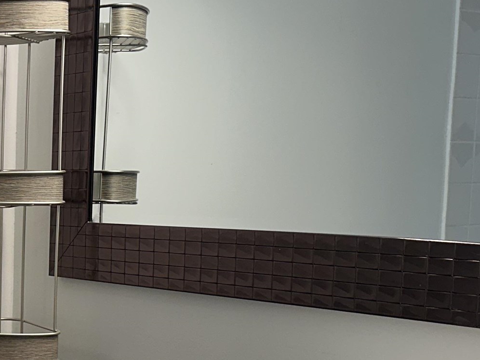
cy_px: 334
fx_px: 1026
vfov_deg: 19.5
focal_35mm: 74
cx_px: -112
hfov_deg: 23.8
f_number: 1.78
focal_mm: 6.86
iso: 80
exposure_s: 1/120
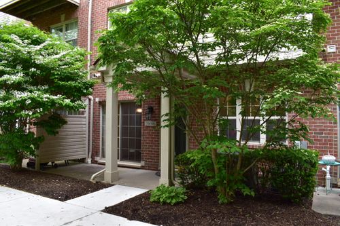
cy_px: 113
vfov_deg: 47.9
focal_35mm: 27
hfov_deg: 67.4
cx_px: 170
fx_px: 255
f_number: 9
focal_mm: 18
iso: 400
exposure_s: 1/100
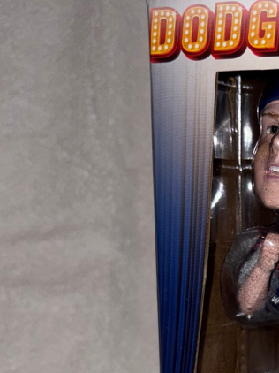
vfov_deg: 25.4
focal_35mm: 74
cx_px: 339
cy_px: 351
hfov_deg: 18.8
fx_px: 796
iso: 40
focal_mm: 5.96
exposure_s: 1/54
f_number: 1.6
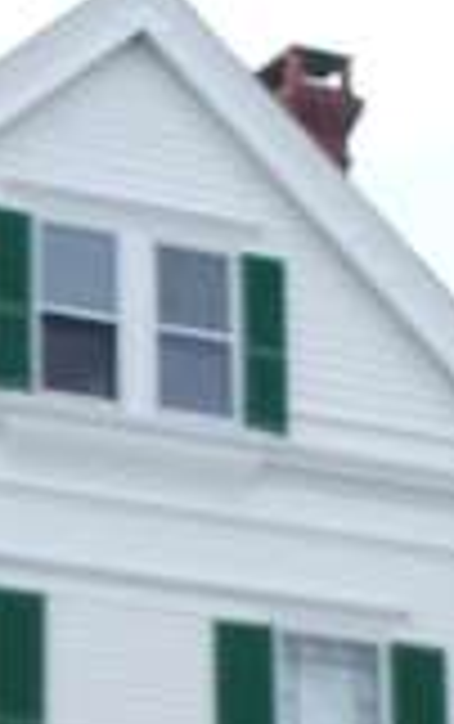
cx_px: 126
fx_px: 3633
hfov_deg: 7.1
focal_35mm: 184
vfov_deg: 11.2
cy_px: 809
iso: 80
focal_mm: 6.3
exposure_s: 1/320
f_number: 3
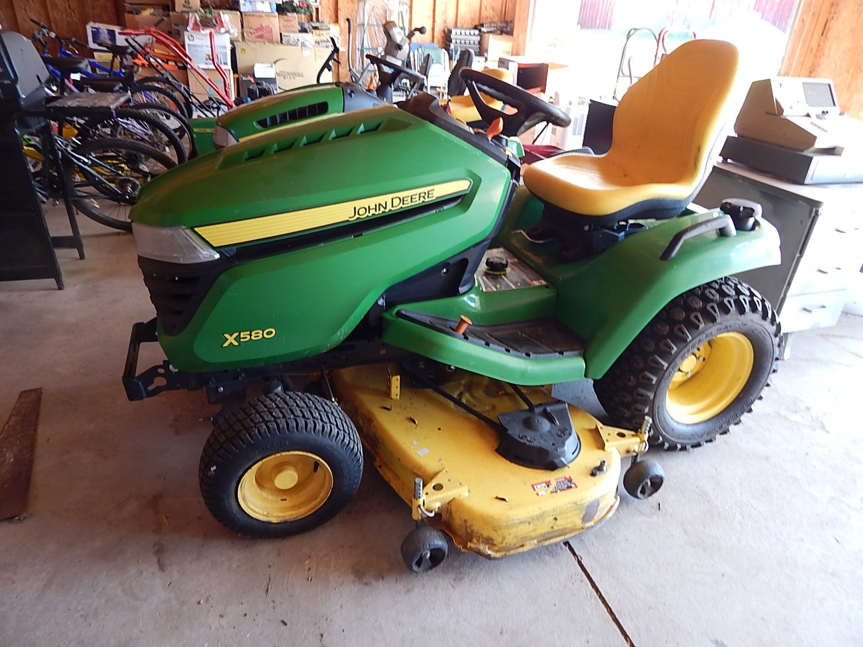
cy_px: 324
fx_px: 573
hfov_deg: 73.9
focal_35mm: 23
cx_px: 432
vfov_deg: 58.9
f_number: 3
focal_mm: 4
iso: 125
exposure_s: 1/30
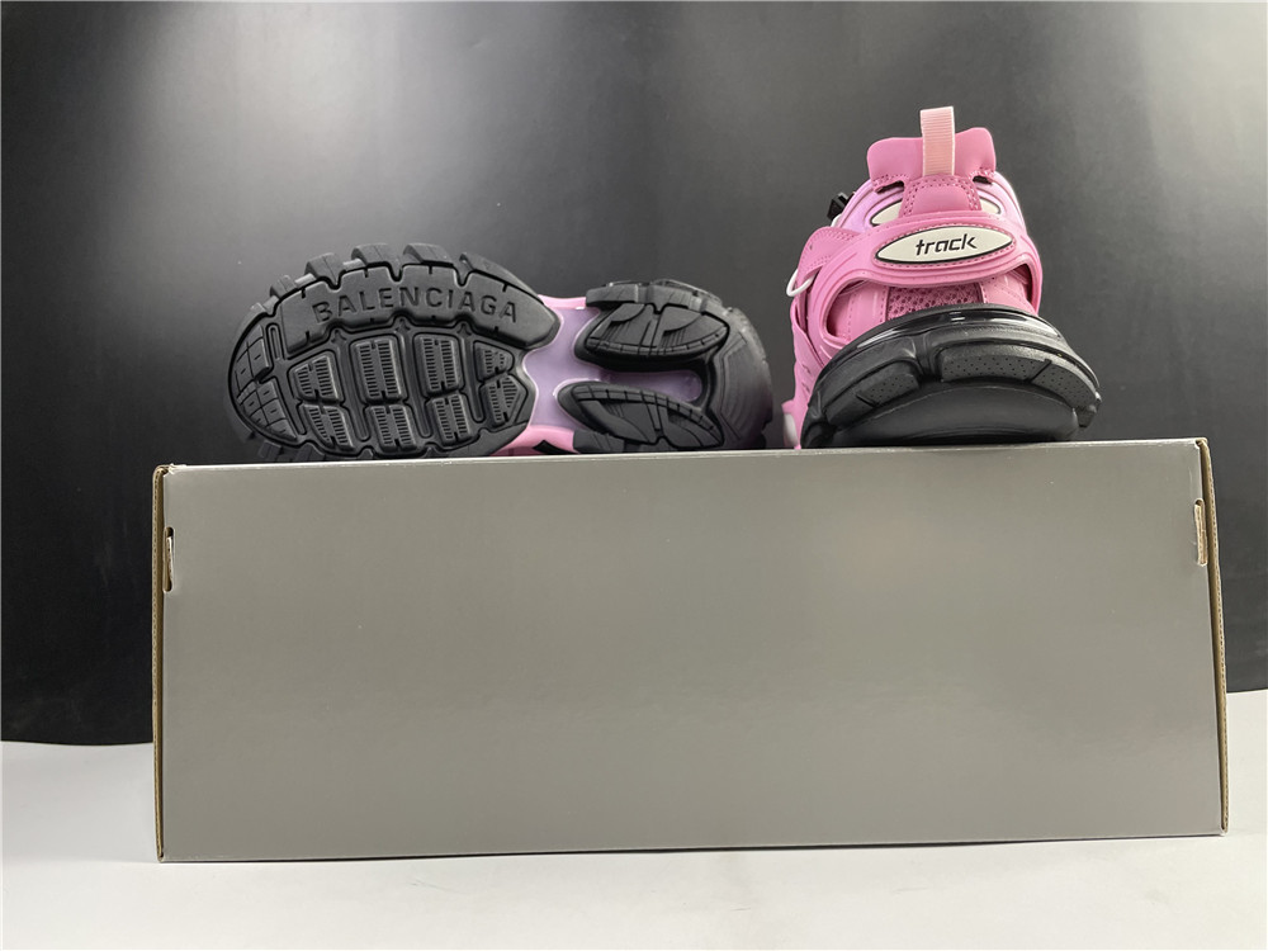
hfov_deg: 67.3
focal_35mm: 26
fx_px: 952
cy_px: 476
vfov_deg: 53.1
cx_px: 634
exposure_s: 1/121
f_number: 1.6
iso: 125
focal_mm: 4.2
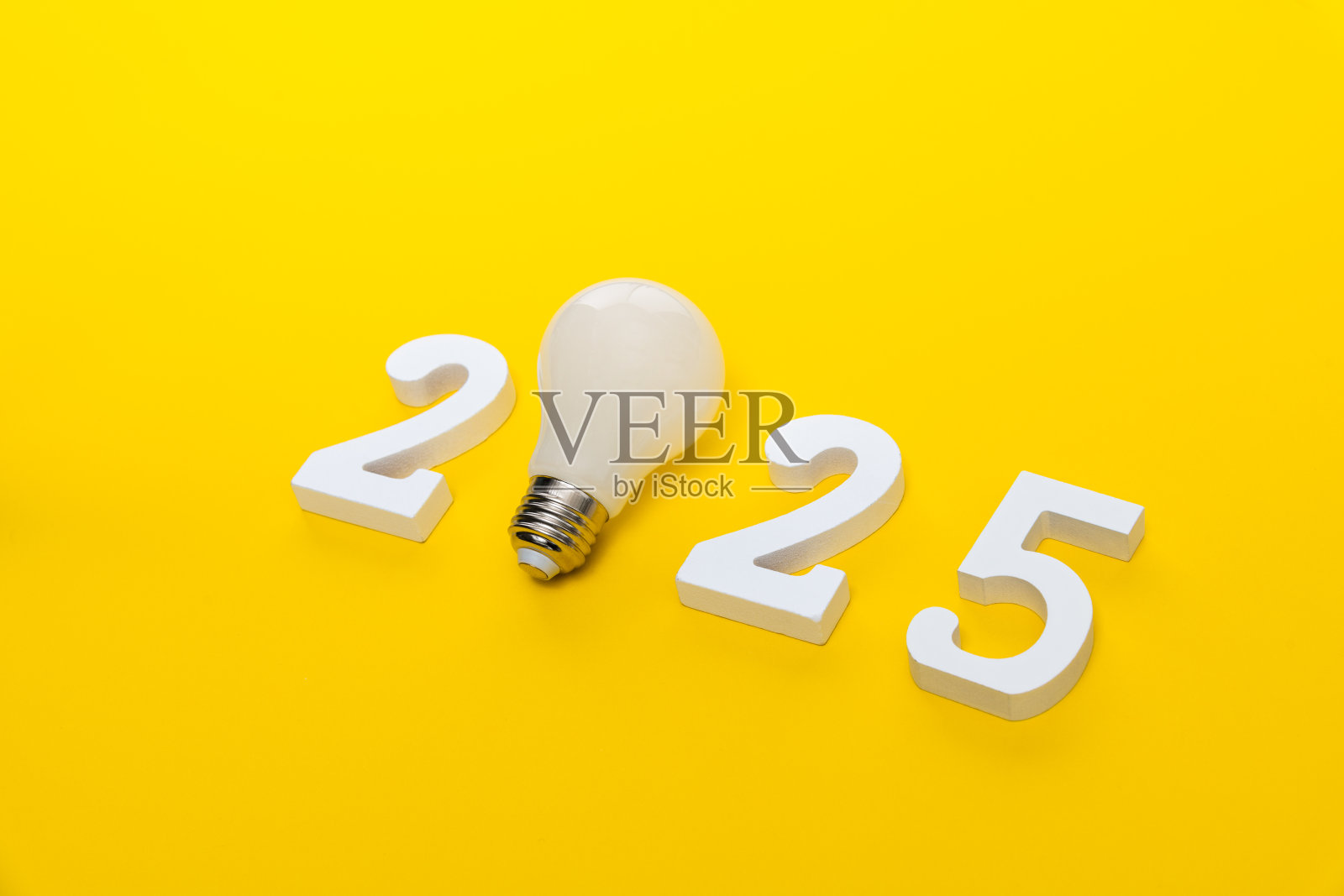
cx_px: 672
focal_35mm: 58
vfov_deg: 23.4
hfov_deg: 34.5
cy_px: 448
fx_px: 2165
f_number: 9
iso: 100
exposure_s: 1/125
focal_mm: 58
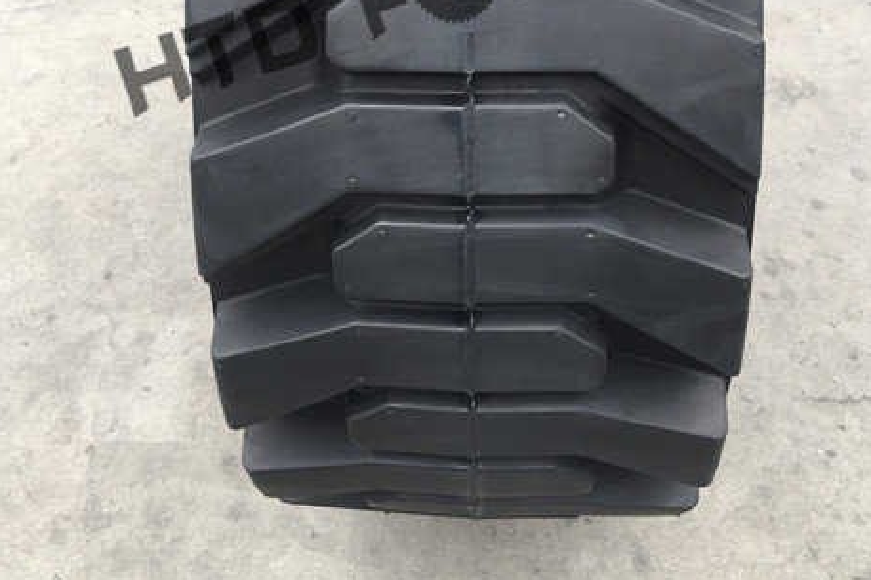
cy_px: 2
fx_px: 1064
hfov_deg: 44.5
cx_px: 440
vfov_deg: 28.6
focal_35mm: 44
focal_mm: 4.15
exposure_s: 1/100
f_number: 2.2
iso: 40
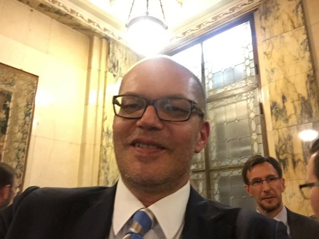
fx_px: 286
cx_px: 160
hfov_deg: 58.4
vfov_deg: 45.4
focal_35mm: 31
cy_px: 120
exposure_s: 1/17
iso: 320
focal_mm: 2.65
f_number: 2.2
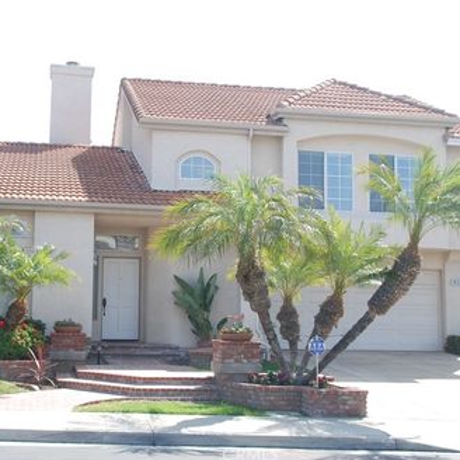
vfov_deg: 34.9
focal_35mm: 49
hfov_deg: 34.6
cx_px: 158
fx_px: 731
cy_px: 230
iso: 100
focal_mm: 25
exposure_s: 1/160
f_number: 6.3
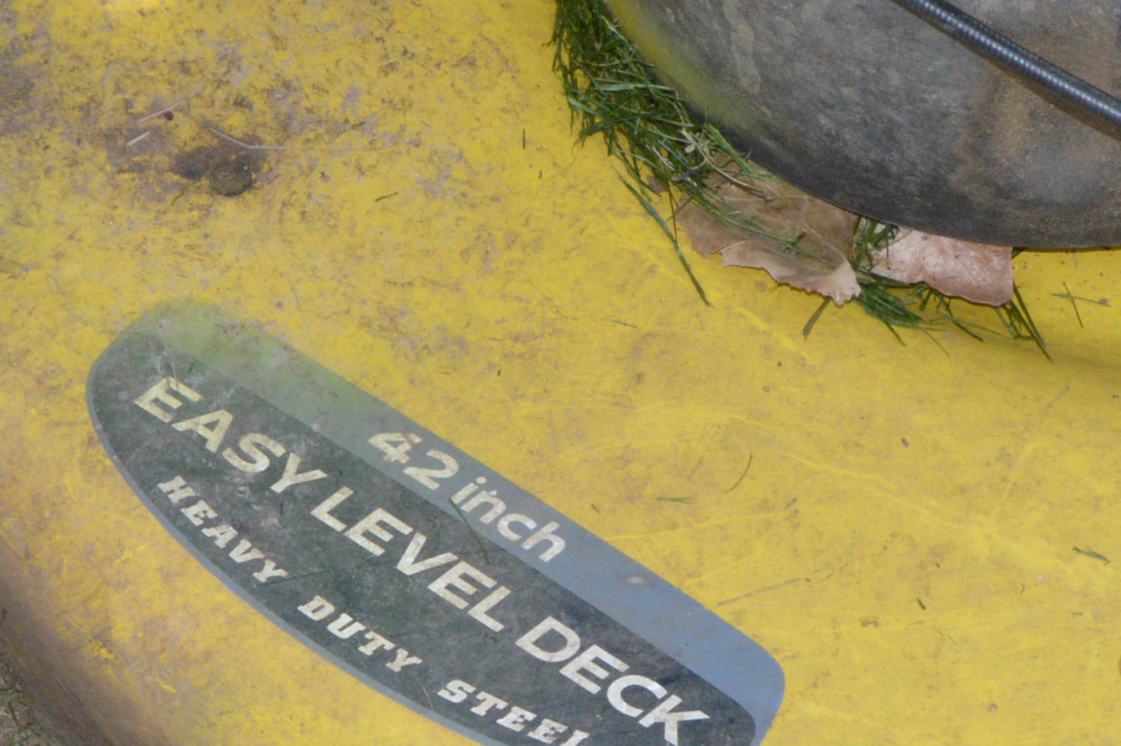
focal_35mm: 193
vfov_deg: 7.1
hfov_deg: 10.6
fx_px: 6005
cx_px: 799
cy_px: 638
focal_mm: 40
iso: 800
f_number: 14
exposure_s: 1/200
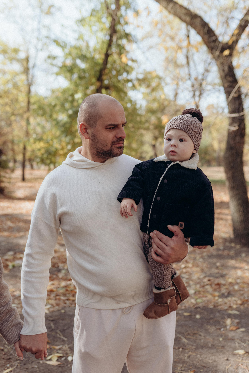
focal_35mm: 35
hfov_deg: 37.9
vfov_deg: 54.4
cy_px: 186
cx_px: 124
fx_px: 363
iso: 125
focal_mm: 35
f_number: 2.2
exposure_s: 1/800
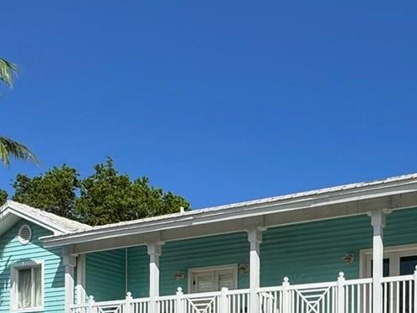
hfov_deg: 38.9
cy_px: 404
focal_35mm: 45
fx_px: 542
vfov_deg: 27.1
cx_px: 383
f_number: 2.2
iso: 50
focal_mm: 2.22
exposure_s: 1/3906
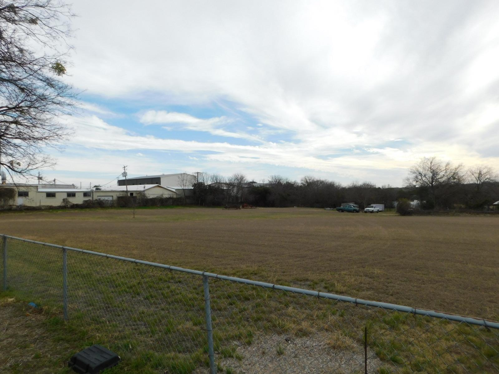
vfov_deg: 58.9
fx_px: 332
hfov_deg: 73.9
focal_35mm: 23
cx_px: 250
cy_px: 187
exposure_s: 1/1500
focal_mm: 4
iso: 125
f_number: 3
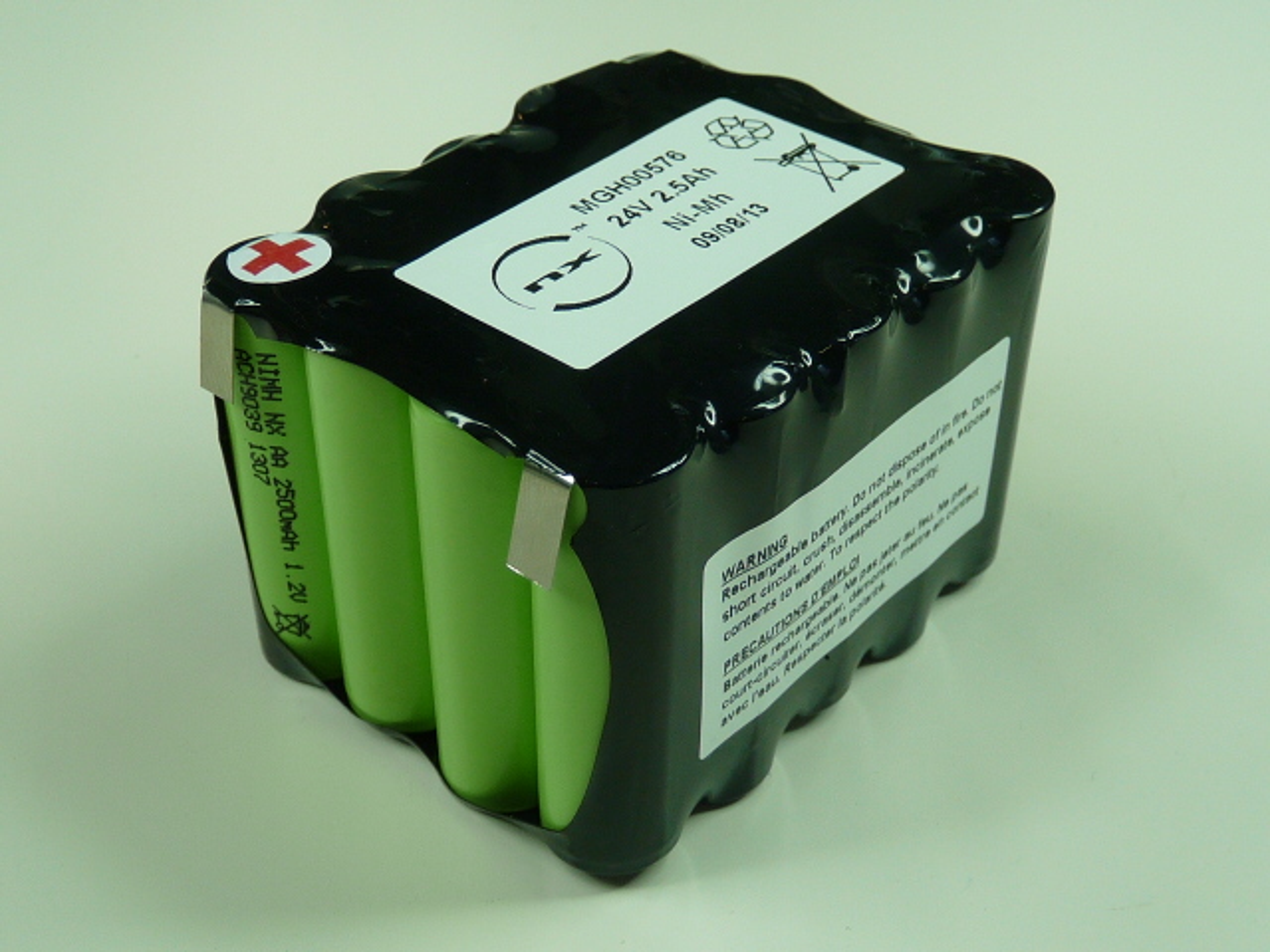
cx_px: 635
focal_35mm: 48
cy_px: 476
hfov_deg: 39.7
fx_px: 1761
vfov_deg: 30.3
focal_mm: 4.8
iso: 100
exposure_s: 1/60
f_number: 2.8
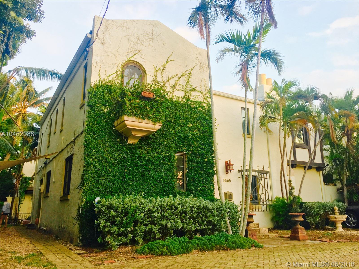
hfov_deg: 61.7
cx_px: 180
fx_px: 301
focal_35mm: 29
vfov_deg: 48.2
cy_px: 134
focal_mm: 4.15
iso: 25
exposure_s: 1/60
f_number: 2.2
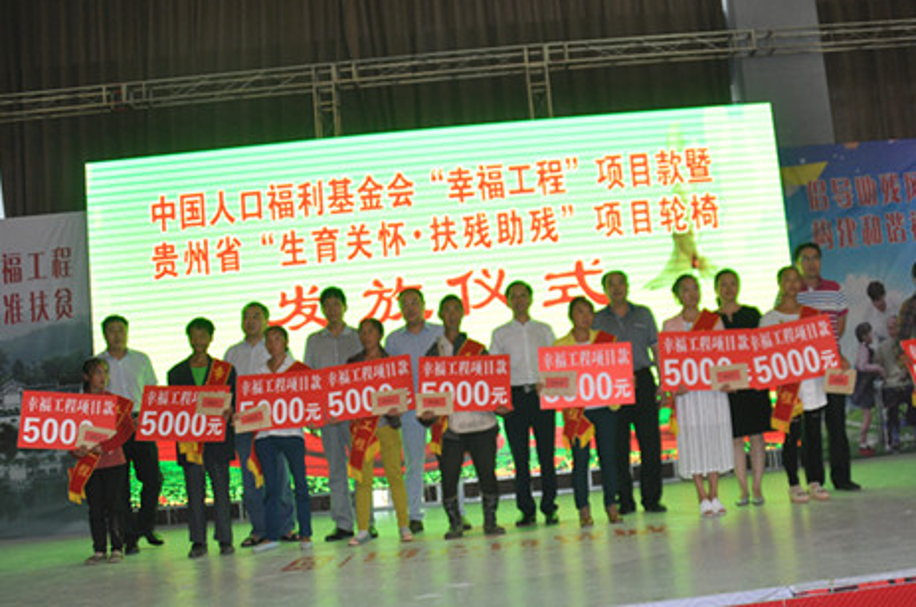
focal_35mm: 35
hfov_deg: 54.2
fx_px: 889
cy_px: 352
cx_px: 546
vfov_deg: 37.6
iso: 400
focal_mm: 18
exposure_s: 1/200
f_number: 3.5
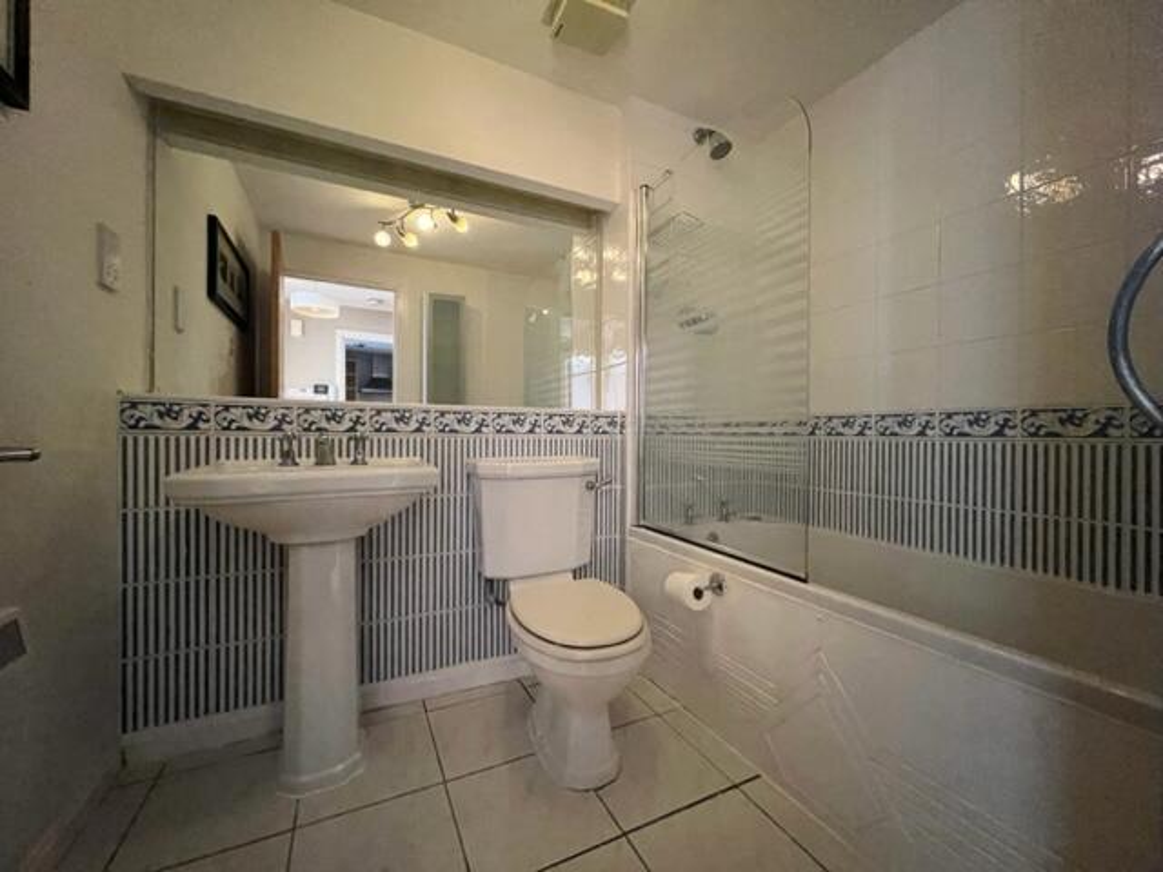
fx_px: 437
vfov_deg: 89.9
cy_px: 436
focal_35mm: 13
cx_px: 582
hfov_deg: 106.2
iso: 1000
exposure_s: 1/50
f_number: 1.8
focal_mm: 1.57
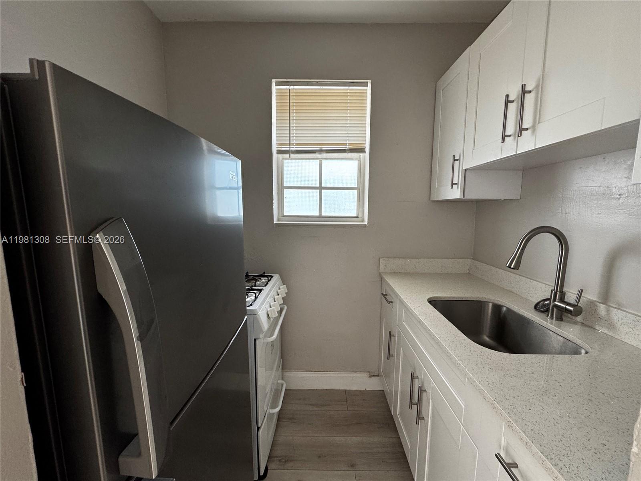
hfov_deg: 102.1
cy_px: 240
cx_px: 320
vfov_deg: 85.7
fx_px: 259
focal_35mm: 14
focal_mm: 2.22
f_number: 2.2
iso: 250
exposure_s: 1/99
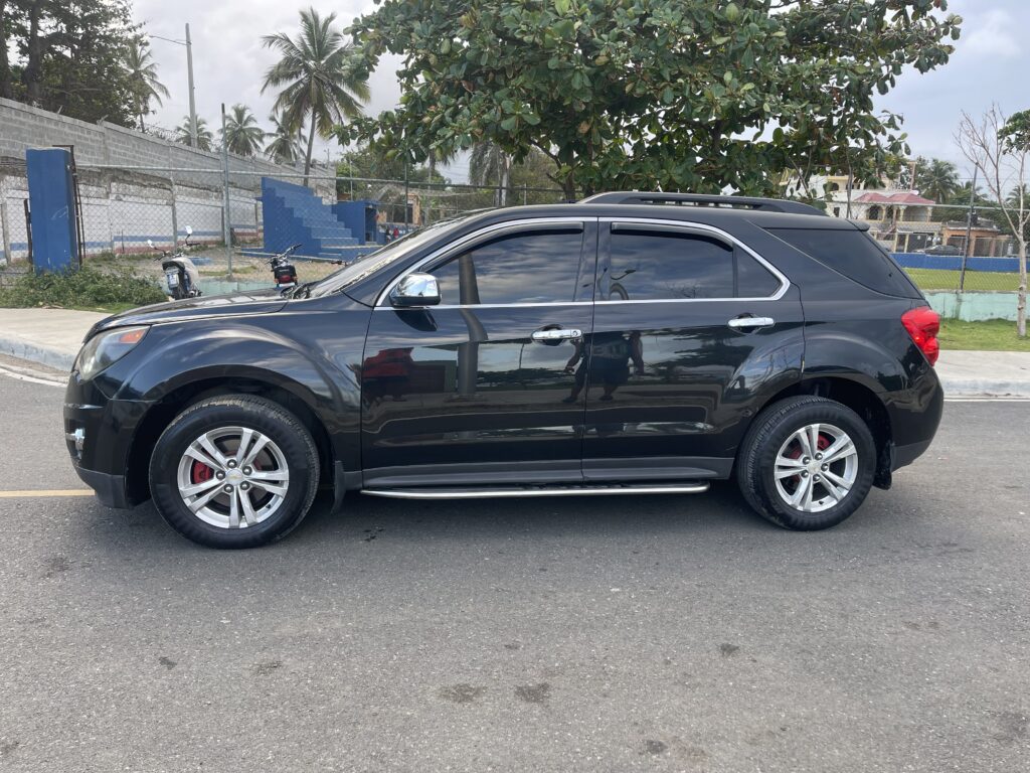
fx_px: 744
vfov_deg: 54.9
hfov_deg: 69.4
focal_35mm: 25
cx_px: 515
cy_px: 386
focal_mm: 5.1
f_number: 1.6
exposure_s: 1/121
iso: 40
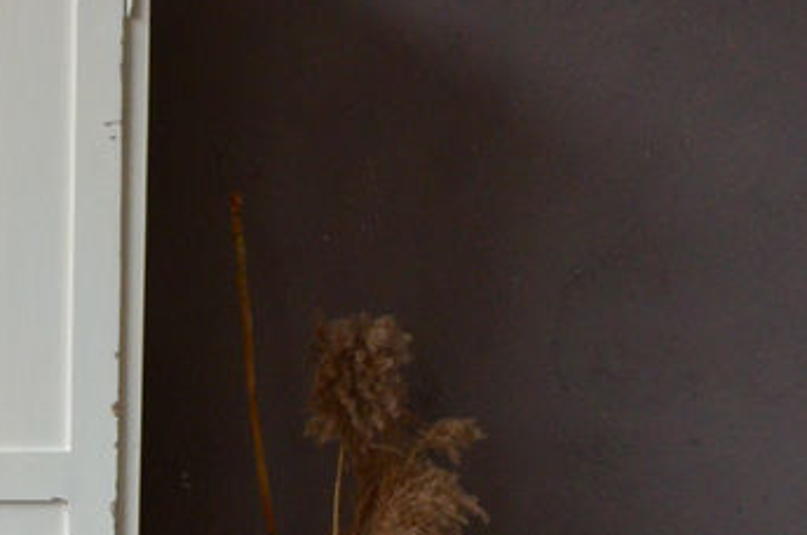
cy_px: 465
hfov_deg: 19.6
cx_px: -251
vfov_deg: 14.1
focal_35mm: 96
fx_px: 2148
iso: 1250
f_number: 5
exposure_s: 1/100
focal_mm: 22
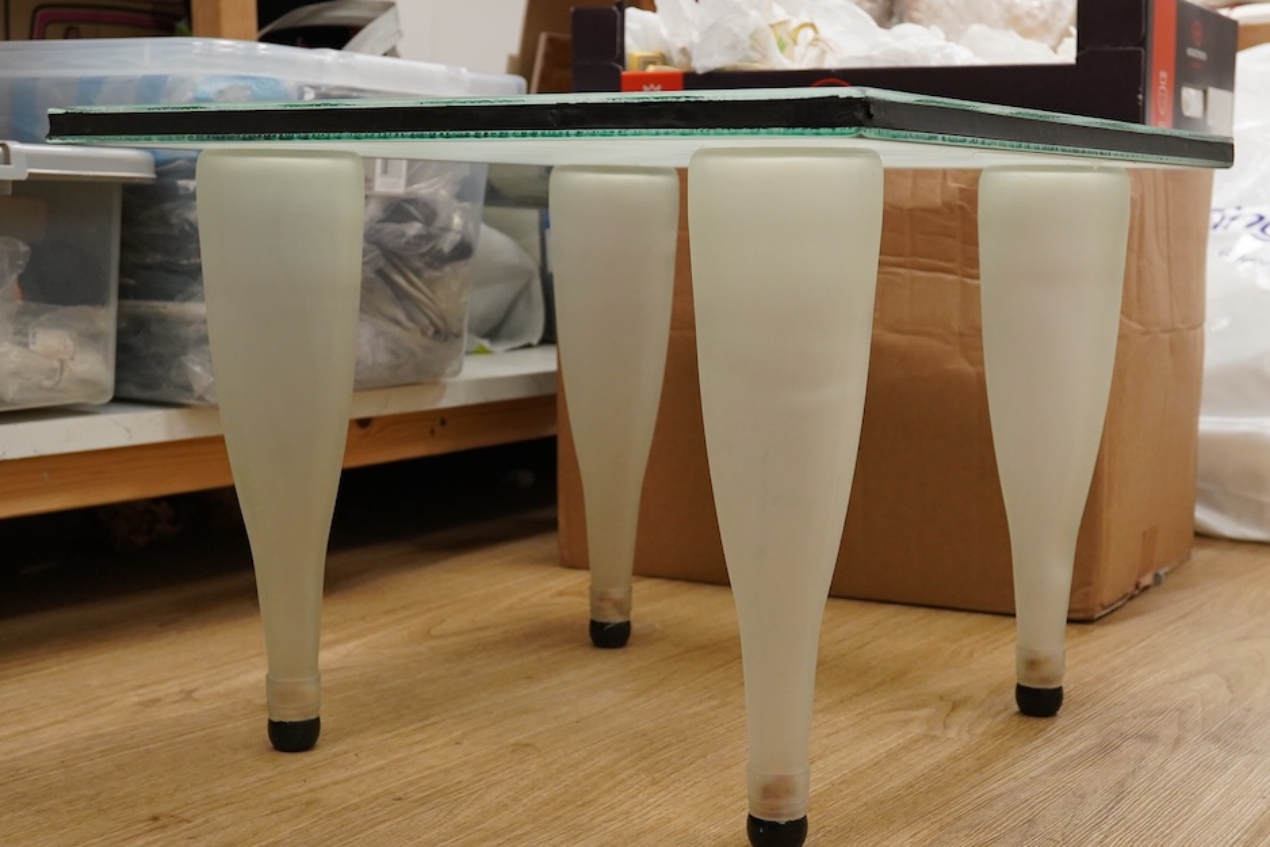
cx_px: 716
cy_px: 428
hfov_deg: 36.8
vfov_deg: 25.1
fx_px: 1905
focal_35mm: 54
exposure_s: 1/160
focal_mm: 30
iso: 2500
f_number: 10
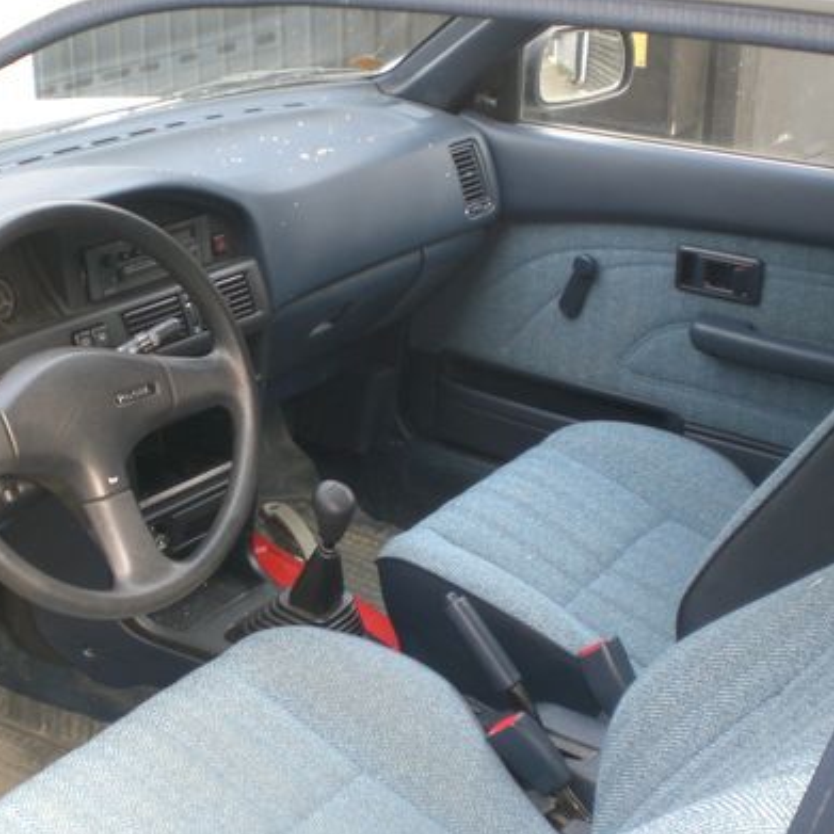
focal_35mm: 55
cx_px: 258
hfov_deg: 30.8
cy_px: 442
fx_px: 1499
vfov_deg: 31.1
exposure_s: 1/60
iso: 100
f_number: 3.1
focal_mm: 6.3
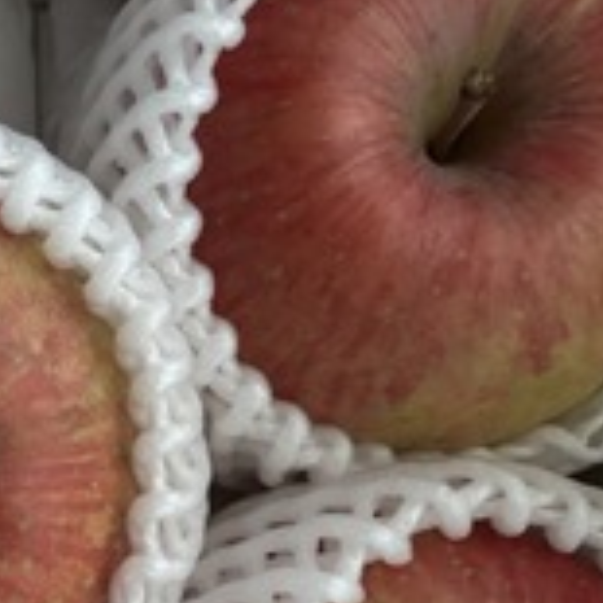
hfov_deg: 22.5
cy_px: 467
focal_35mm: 71
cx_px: -115
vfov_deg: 24.0
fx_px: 1399
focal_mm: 5.96
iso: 640
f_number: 1.6
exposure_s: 1/38
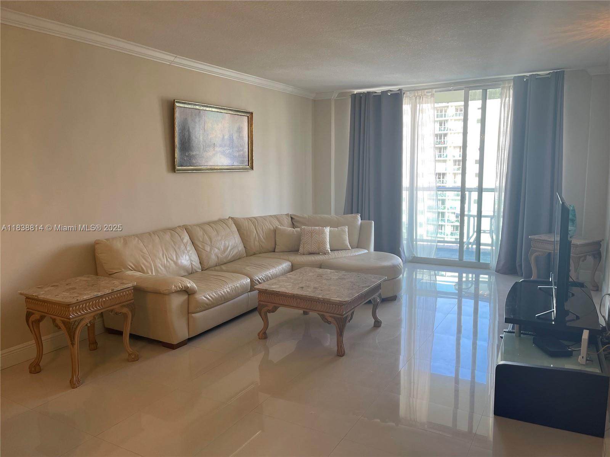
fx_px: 458
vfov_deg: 53.1
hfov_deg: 67.3
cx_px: 305
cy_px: 228
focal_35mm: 26
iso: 50
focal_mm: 5.1
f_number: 1.6
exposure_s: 1/120
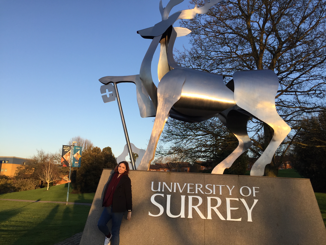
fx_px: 273
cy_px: 122
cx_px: 163
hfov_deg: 61.7
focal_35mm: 29
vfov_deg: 48.2
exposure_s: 1/618
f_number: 2.2
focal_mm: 4.15
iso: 32
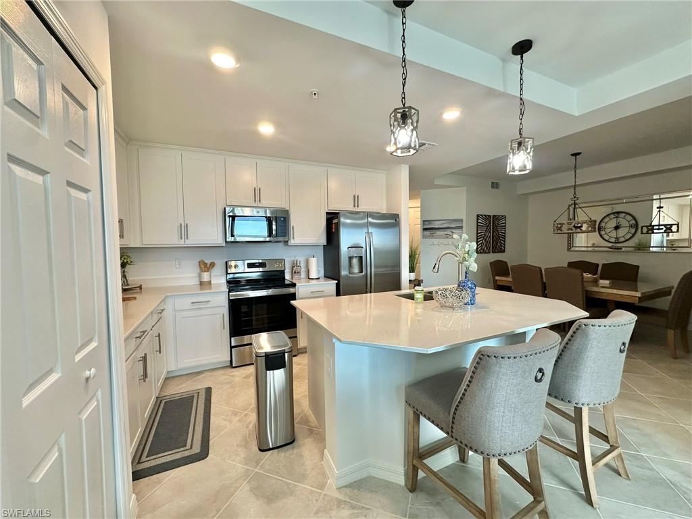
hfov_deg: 102.1
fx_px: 280
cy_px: 260
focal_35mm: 14
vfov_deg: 85.7
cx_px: 346
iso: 160
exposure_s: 1/120
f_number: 2.2
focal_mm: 2.22
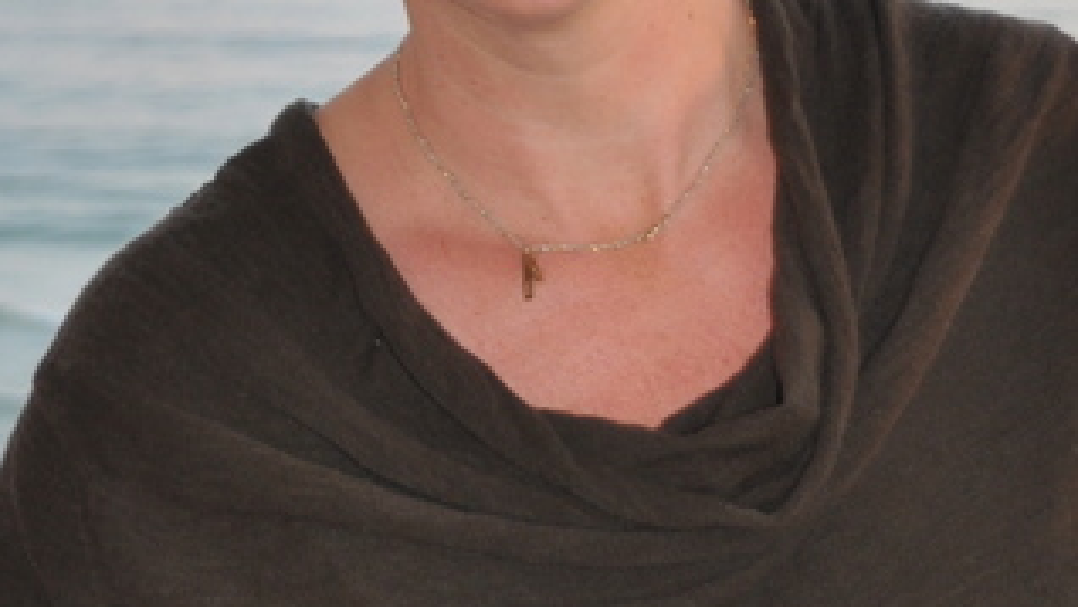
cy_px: -102
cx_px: 522
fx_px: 2259
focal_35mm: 79
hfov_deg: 26.8
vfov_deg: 14.8
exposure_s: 1/200
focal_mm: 32
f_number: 4.2
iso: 220
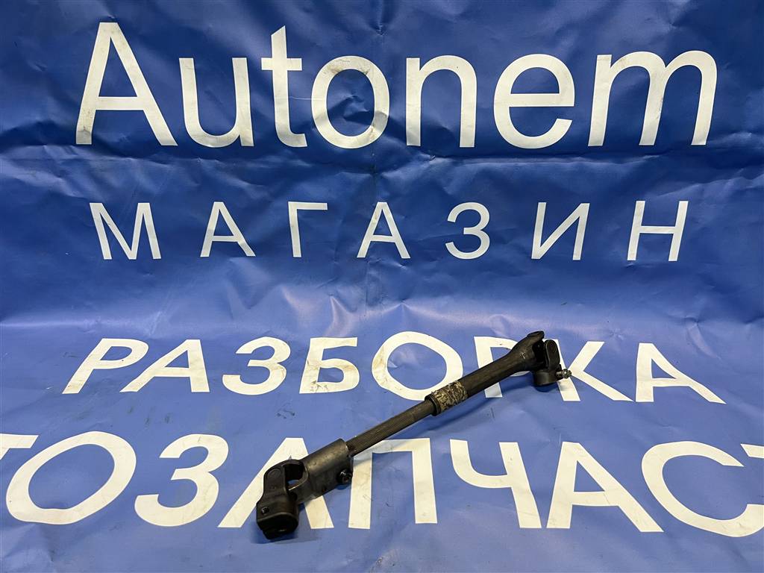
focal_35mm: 26
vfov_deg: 53.1
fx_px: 574
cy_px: 286
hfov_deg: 67.3
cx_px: 382
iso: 80
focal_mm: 5.7
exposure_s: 1/50
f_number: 1.5
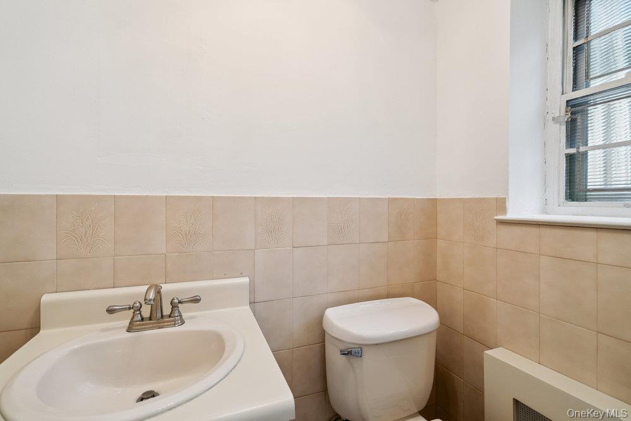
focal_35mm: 16
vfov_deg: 73.8
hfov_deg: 96.7
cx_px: 316
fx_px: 280
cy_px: 210
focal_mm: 16
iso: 500
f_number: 5.6
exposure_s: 1/80
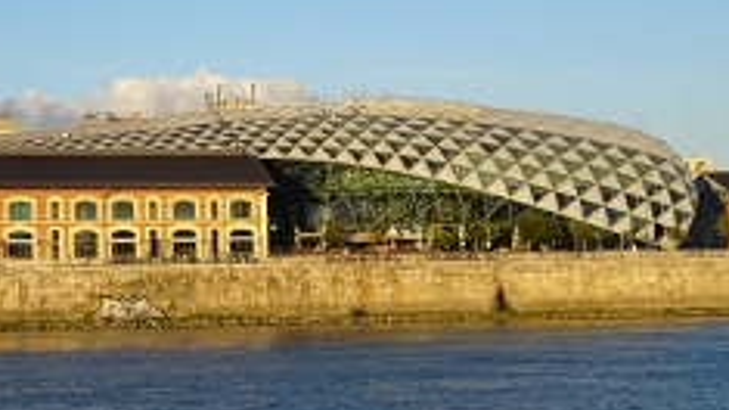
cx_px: 123
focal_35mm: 82
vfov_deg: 14.7
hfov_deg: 25.4
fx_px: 1585
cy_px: 203
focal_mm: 6.56
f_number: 4
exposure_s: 1/320
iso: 80
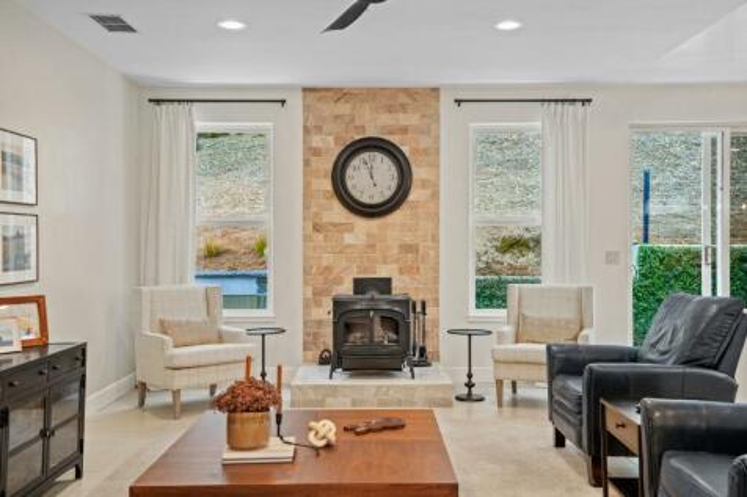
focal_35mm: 35
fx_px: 726
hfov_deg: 54.5
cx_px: 374
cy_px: 248
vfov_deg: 37.8
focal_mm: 35
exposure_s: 1/2.5
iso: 125
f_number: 5
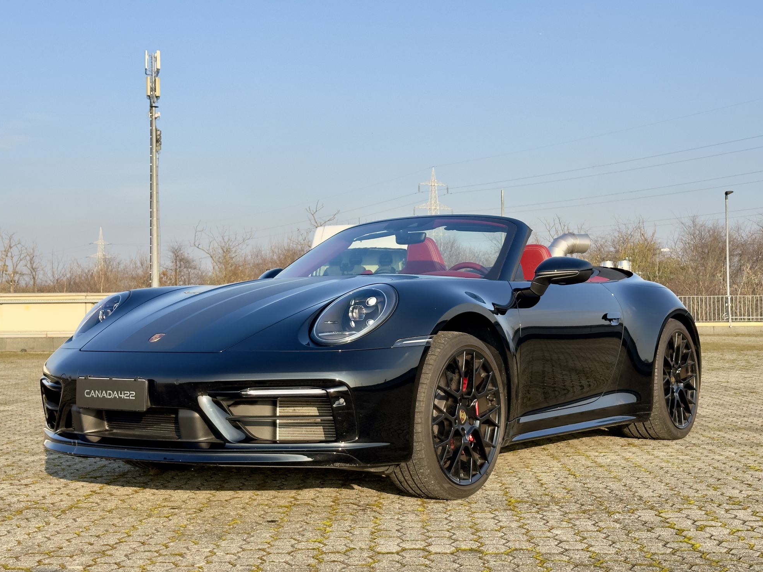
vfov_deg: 29.7
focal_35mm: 49
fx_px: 1080
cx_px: 387
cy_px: 289
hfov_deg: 38.9
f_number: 1.78
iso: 64
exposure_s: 1/2252
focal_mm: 6.86
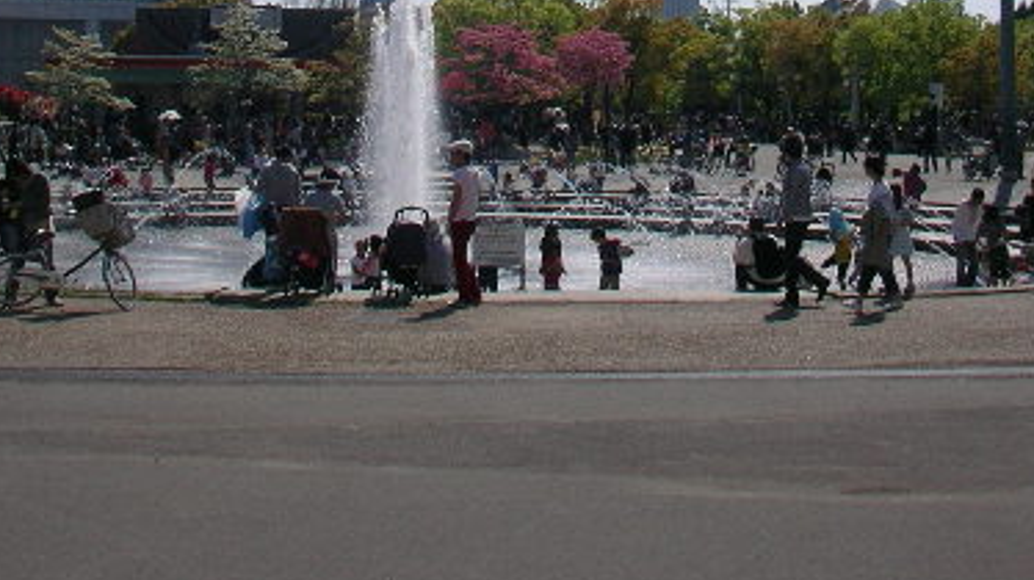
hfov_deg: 30.5
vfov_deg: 17.0
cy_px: -41
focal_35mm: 69
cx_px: 398
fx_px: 1891
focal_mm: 5.7
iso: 50
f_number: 6.9
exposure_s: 1/800
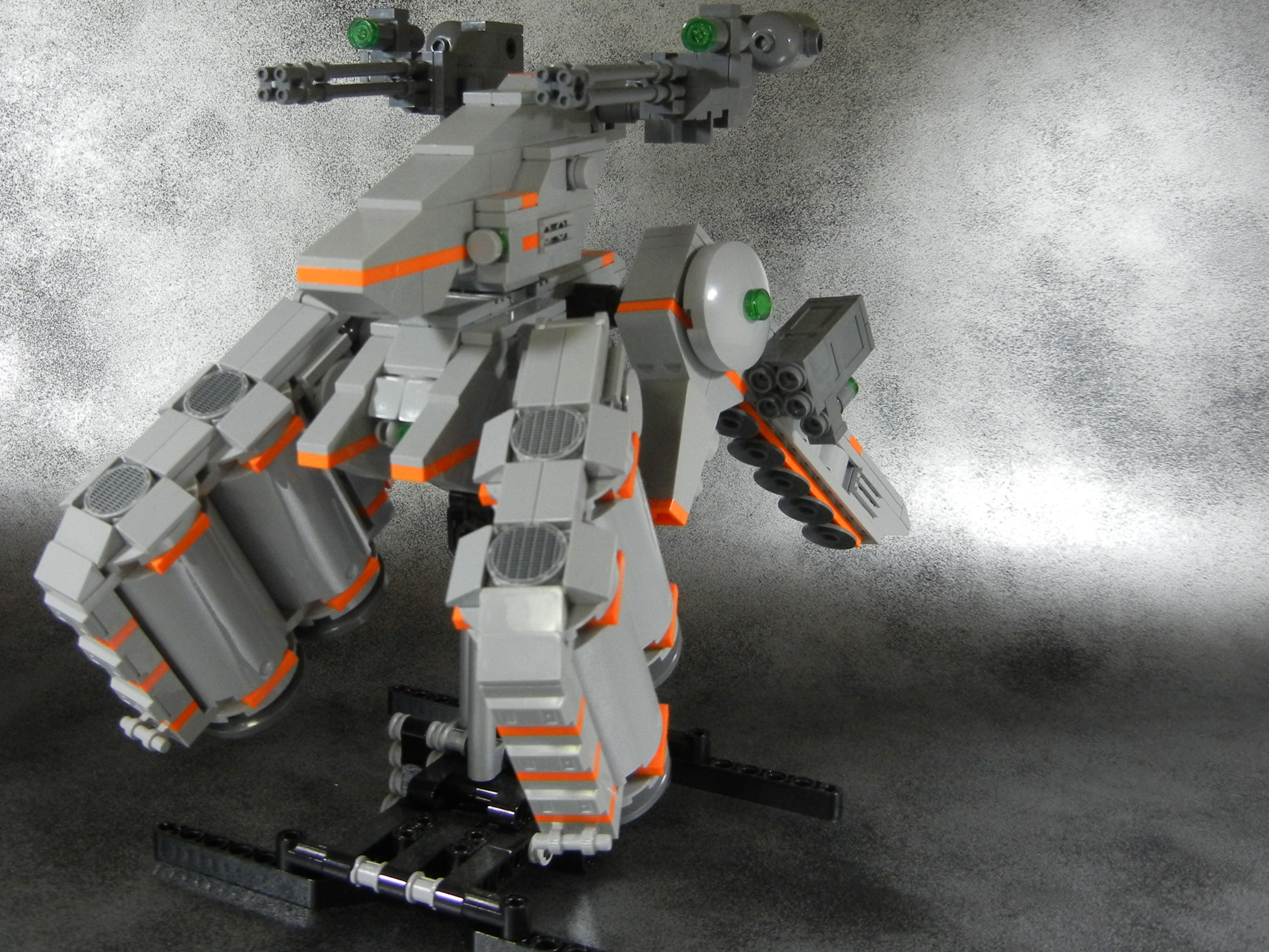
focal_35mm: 42
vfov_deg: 34.3
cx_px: 504
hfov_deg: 44.5
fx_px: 1540
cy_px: 422
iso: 400
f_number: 3.5
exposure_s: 1/50.2
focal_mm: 5.4
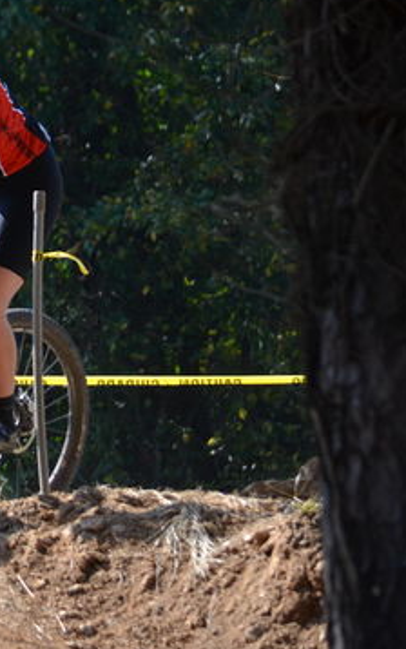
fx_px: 7553
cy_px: 262
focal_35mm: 427
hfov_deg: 3.1
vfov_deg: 4.9
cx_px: -160
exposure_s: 1/1250
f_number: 4.8
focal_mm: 130
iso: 400
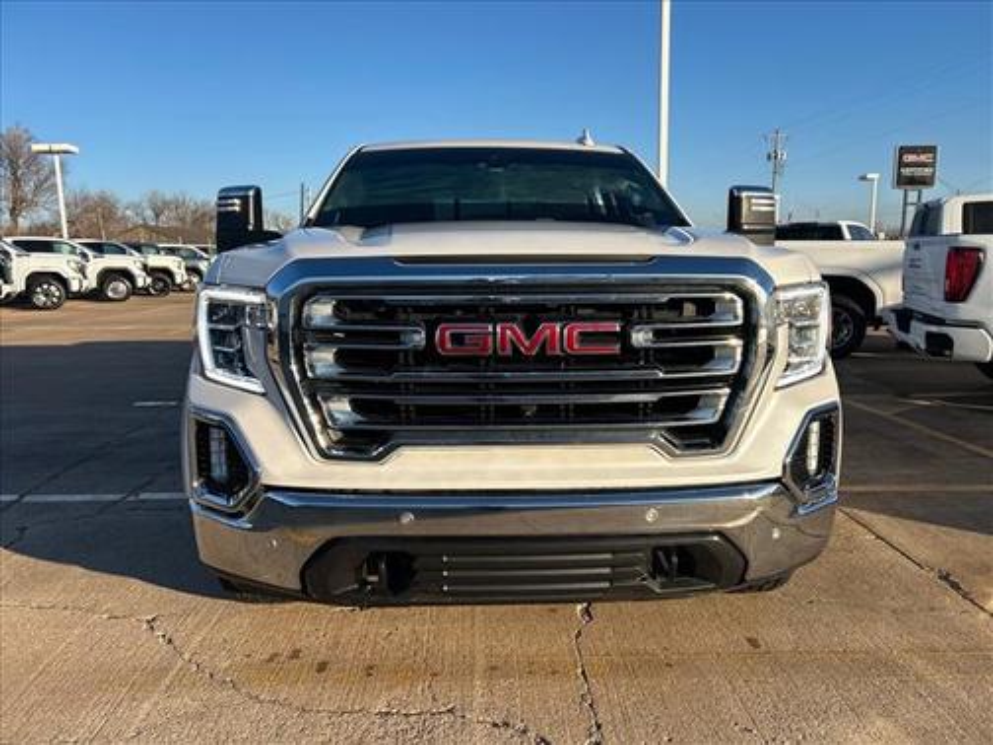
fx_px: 746
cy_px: 372
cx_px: 496
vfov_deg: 53.1
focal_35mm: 26
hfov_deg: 67.3
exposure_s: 1/3077
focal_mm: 5.7
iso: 50
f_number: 1.5
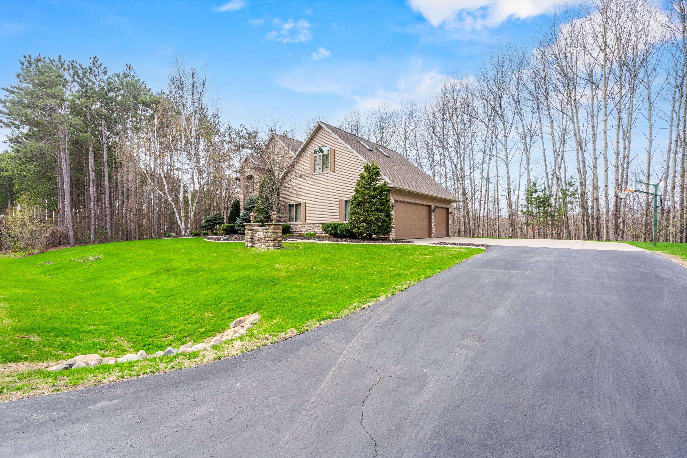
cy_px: 229
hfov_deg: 96.7
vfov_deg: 73.8
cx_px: 344
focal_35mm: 16
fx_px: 305
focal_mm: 16
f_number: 11
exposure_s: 1/400
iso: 640
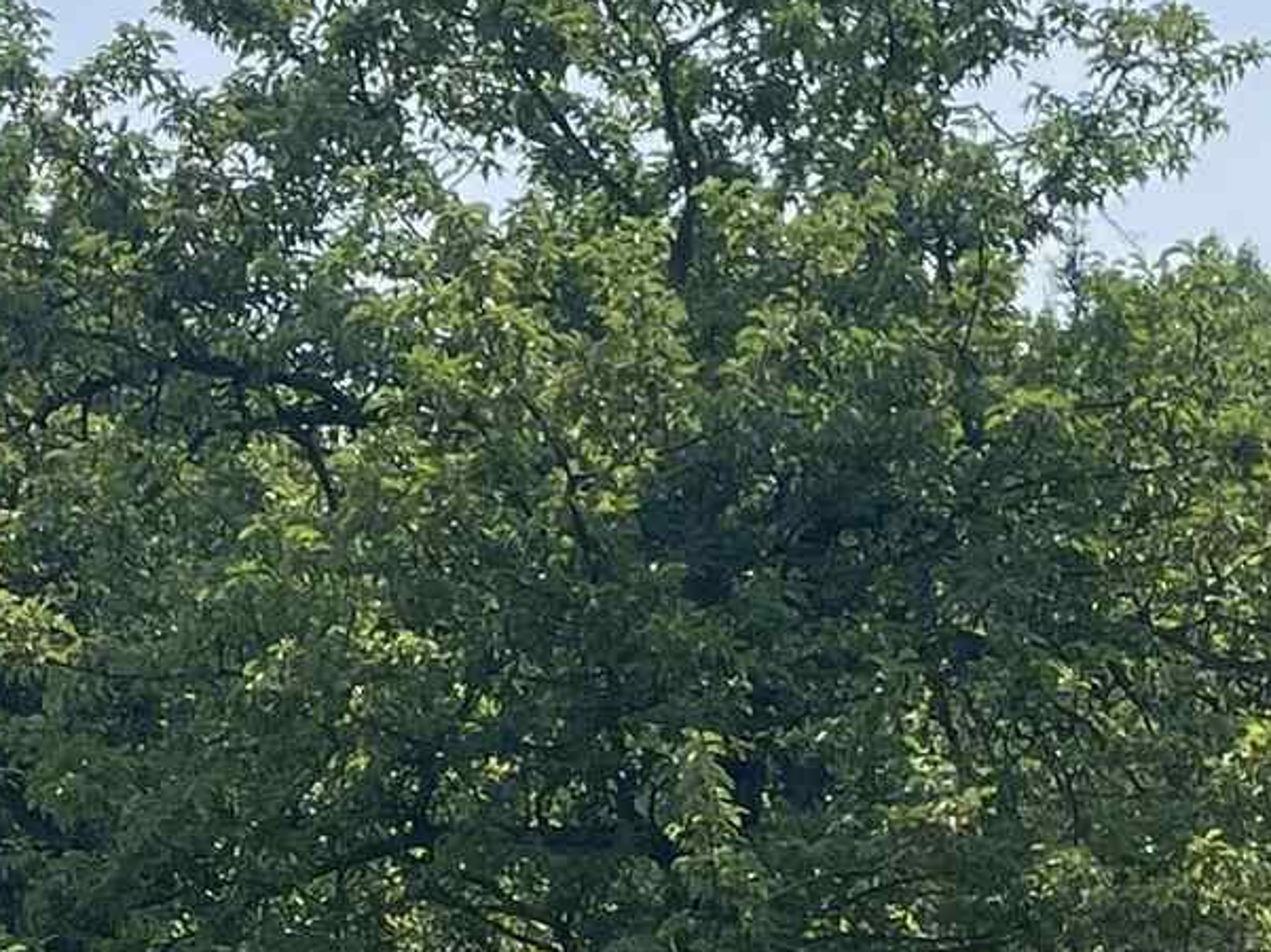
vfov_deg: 10.9
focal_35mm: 133
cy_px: 1140
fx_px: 4880
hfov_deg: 14.7
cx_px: 110
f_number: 1.6
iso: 32
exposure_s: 1/5051
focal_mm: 4.2
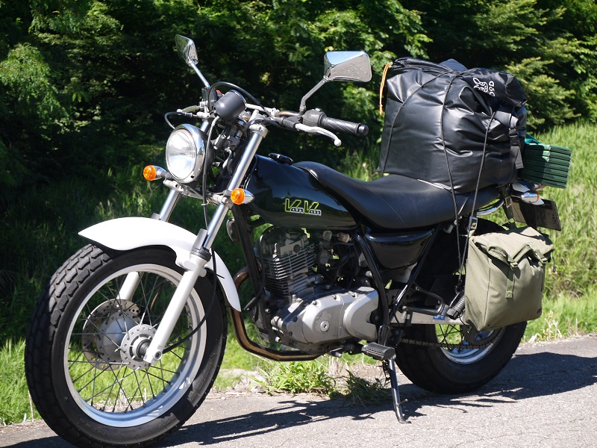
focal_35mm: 84
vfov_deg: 17.6
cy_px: 224
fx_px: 1449
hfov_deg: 23.3
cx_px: 298
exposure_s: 1/200
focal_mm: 42
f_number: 6.3
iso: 160
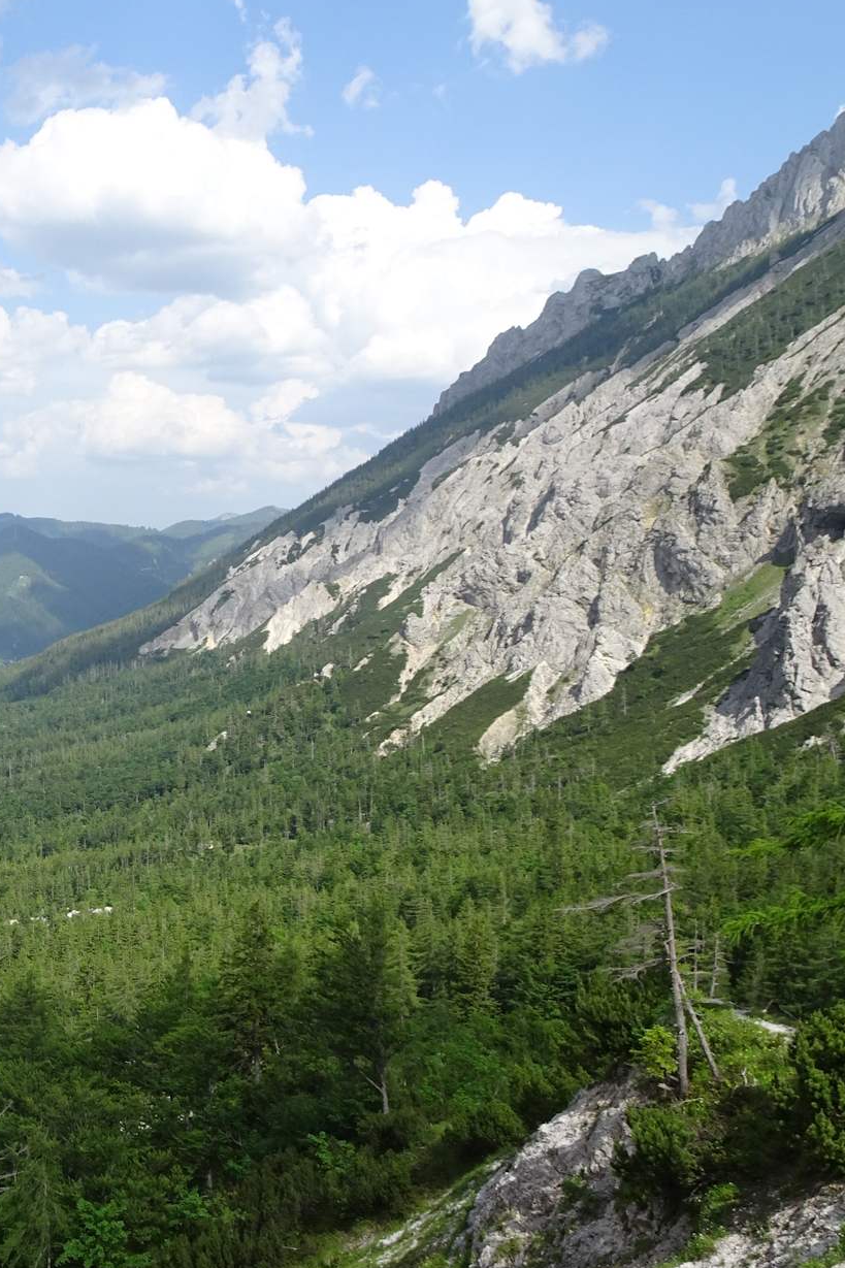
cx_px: -46
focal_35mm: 39
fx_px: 1373
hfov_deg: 31.1
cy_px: 685
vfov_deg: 49.5
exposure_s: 1/640
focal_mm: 4.1
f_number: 3.5
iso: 80
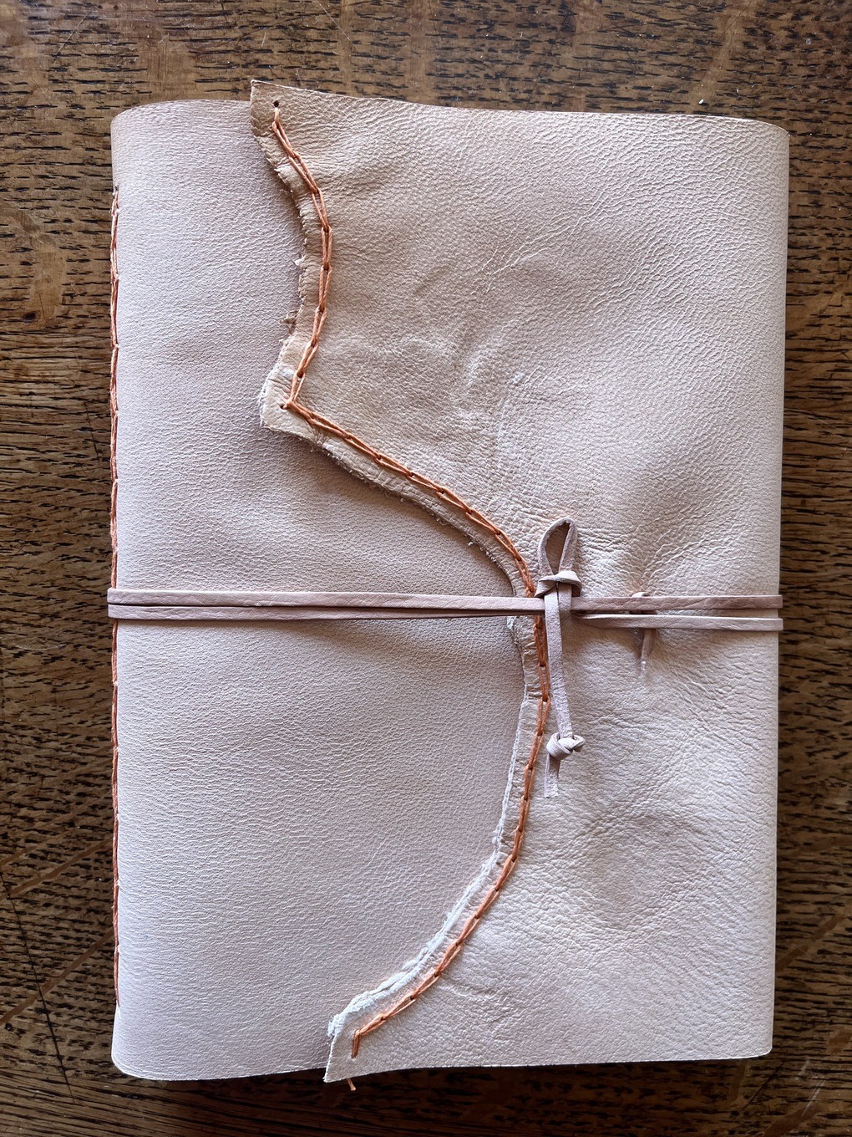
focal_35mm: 26
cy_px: 568
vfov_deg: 67.3
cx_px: 426
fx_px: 853
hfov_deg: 53.1
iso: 125
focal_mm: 5.1
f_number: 1.6
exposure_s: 1/109
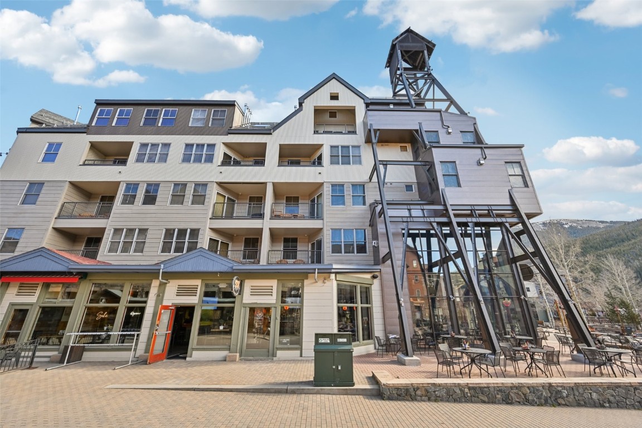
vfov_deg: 81.2
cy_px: 214
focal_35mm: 14
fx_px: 250
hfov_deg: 104.3
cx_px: 321
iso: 64
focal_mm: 14
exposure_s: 1/30
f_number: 8
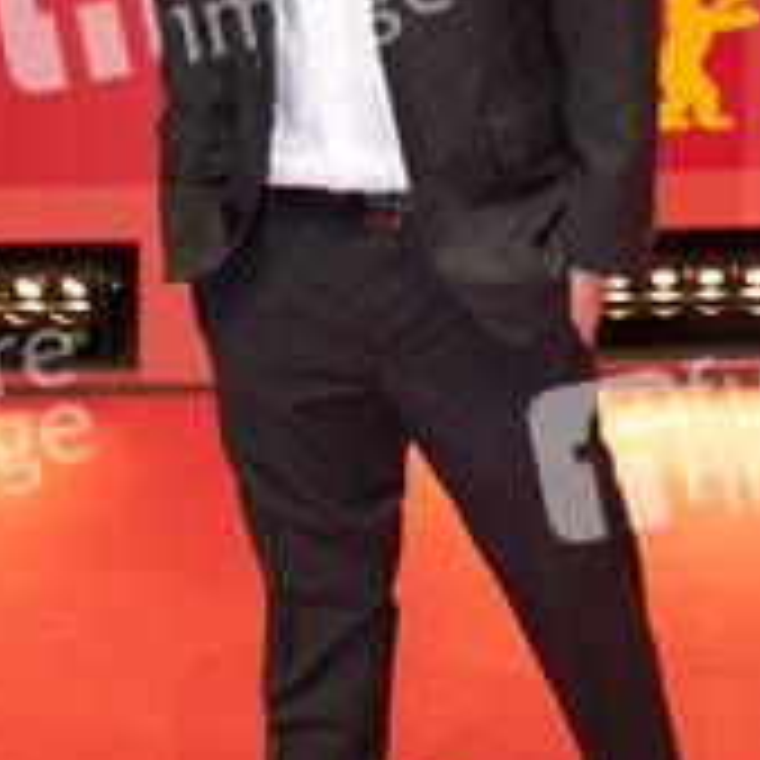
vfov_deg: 15.4
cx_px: 353
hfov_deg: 15.4
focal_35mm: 113
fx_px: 2807
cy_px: 211
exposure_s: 1/160
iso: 1000
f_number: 4.5
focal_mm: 56
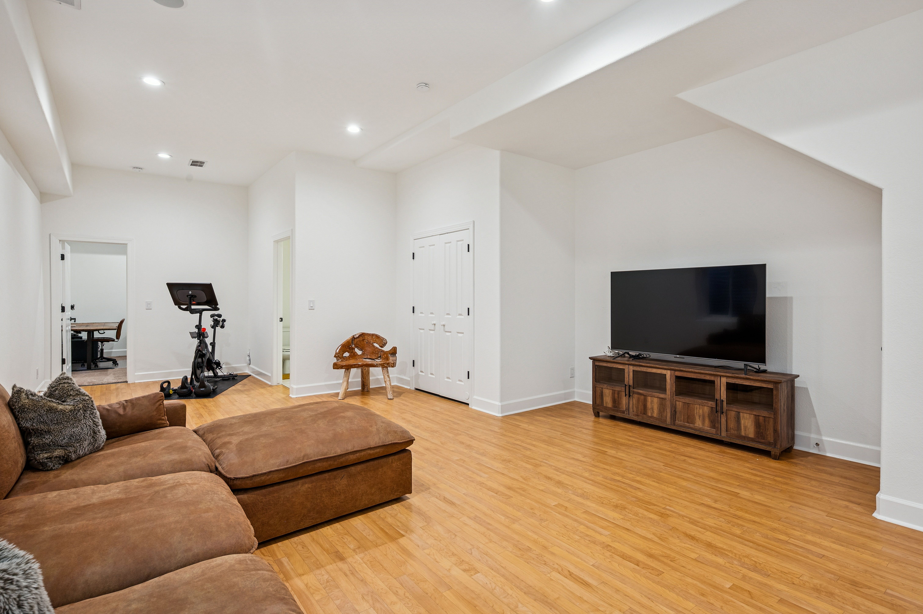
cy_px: 307
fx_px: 448
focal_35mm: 18
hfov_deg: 91.7
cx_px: 462
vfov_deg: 68.8
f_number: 9
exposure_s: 1/5
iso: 400
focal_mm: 17.5
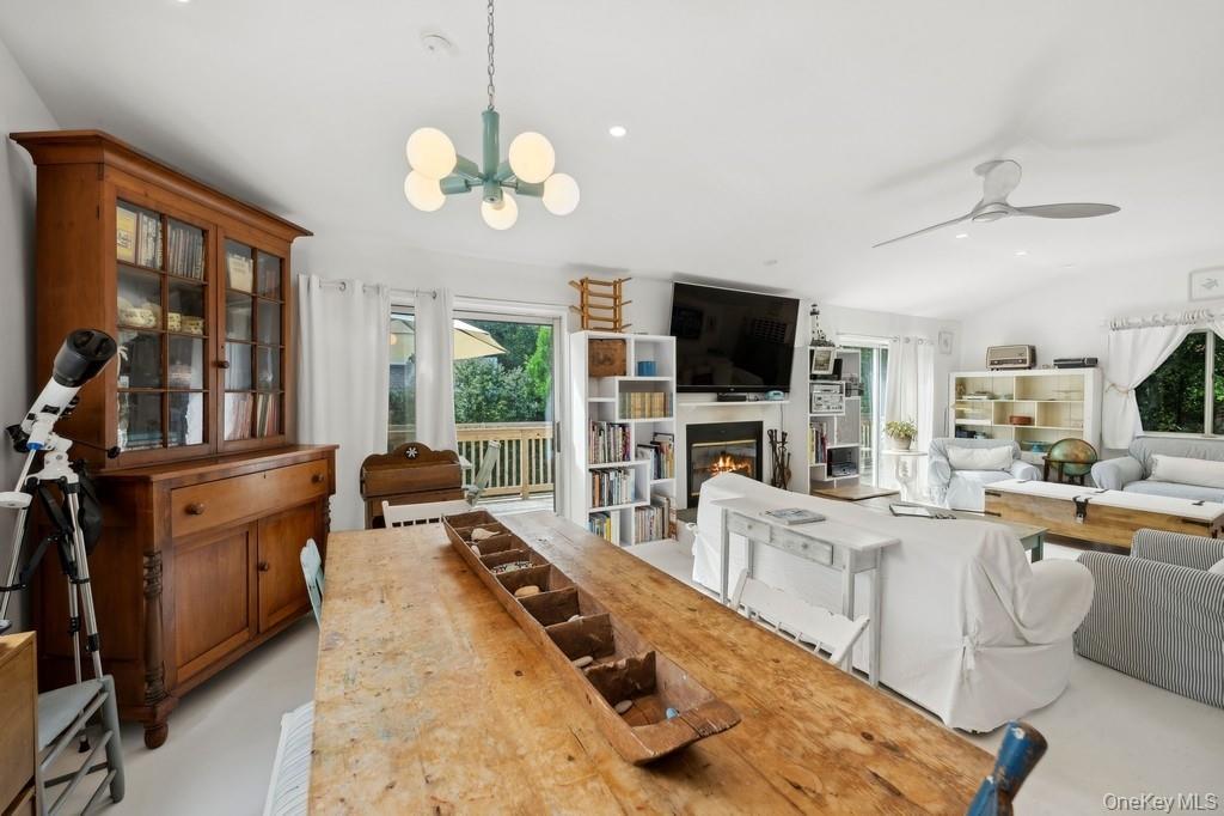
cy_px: 408
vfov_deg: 81.2
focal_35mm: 14
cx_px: 612
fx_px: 476
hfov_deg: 104.3
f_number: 8
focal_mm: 14
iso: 800
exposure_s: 1/320
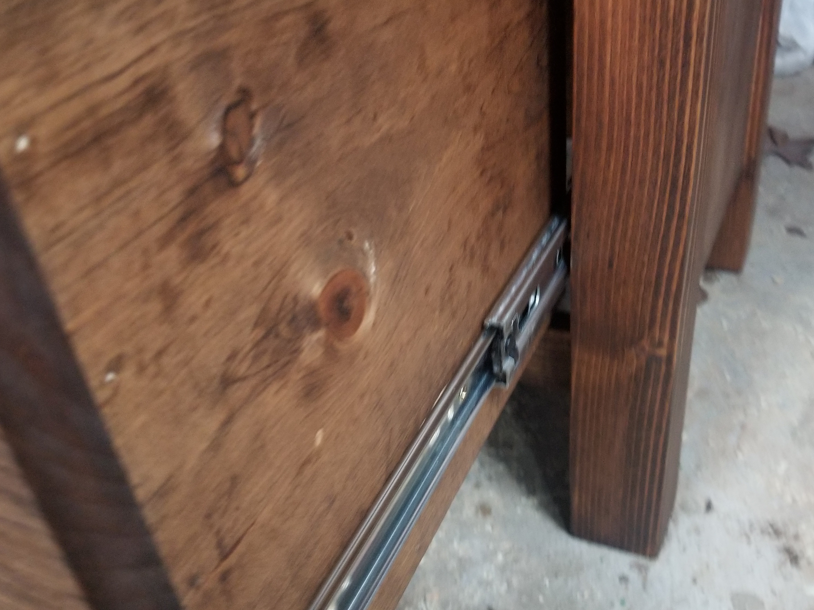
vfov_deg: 40.5
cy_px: 366
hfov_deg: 52.6
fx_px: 823
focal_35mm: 35
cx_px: 443
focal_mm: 4.25
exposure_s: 1/10
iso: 320
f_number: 1.7
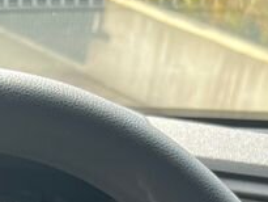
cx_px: -105
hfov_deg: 14.4
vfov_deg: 10.0
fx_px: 1007
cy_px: 484
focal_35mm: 130
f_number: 1.6
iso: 64
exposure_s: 1/158
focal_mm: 5.1
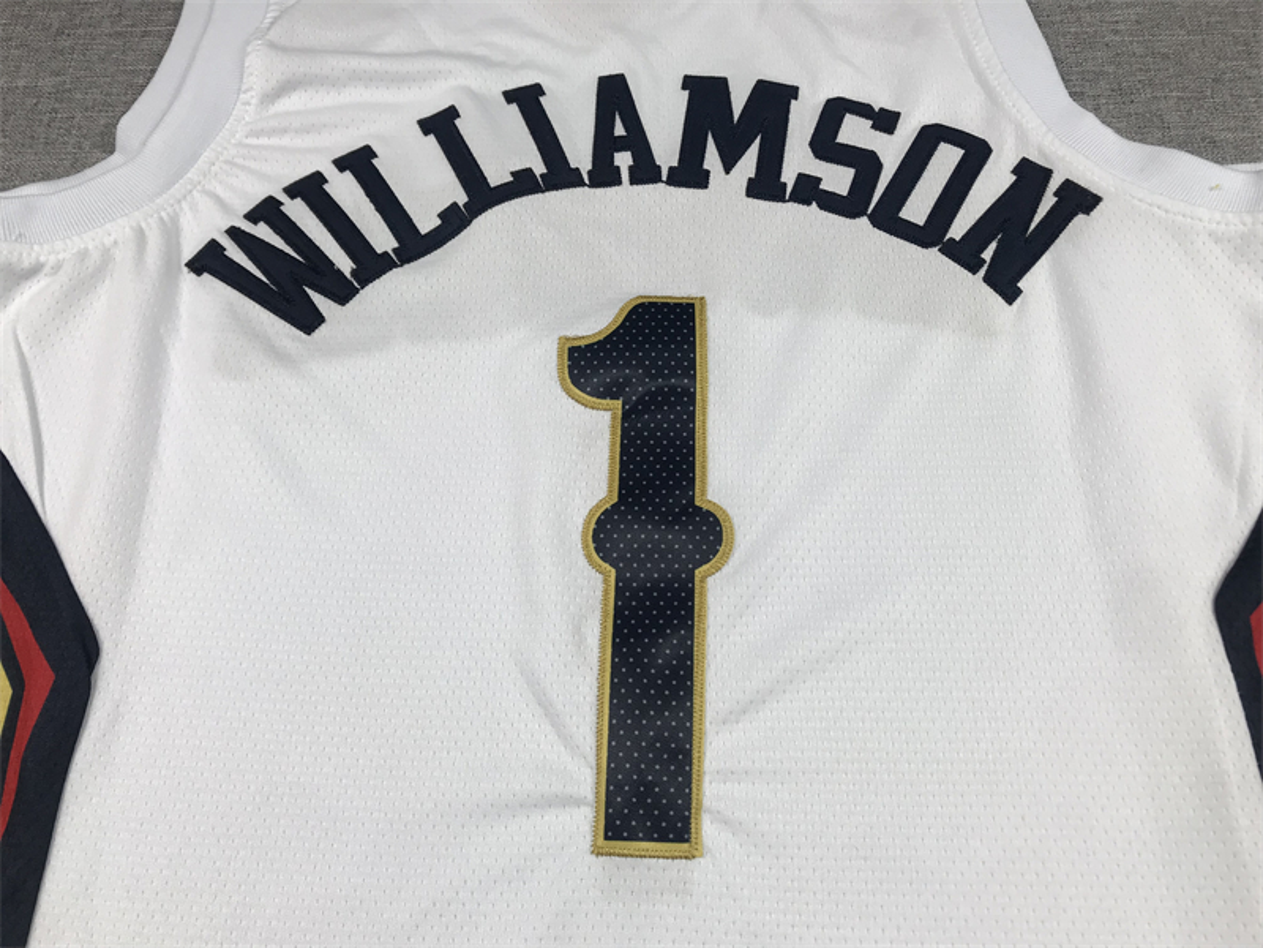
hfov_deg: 63.4
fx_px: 1022
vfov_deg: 49.7
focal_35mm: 28
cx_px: 632
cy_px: 474
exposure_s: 1/104
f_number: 1.8
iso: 20
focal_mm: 3.99
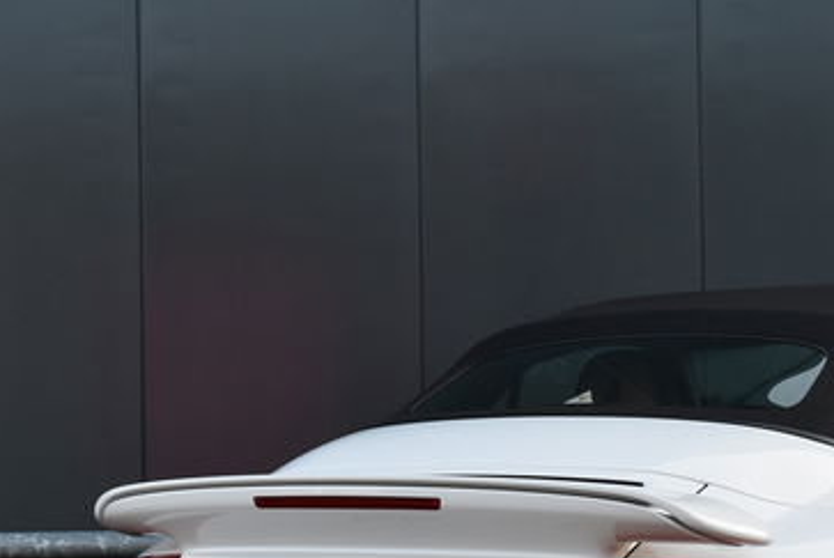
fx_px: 2576
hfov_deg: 18.2
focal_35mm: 111
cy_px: 440
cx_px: 689
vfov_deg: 12.3
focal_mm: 35
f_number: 8
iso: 800
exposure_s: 1/320
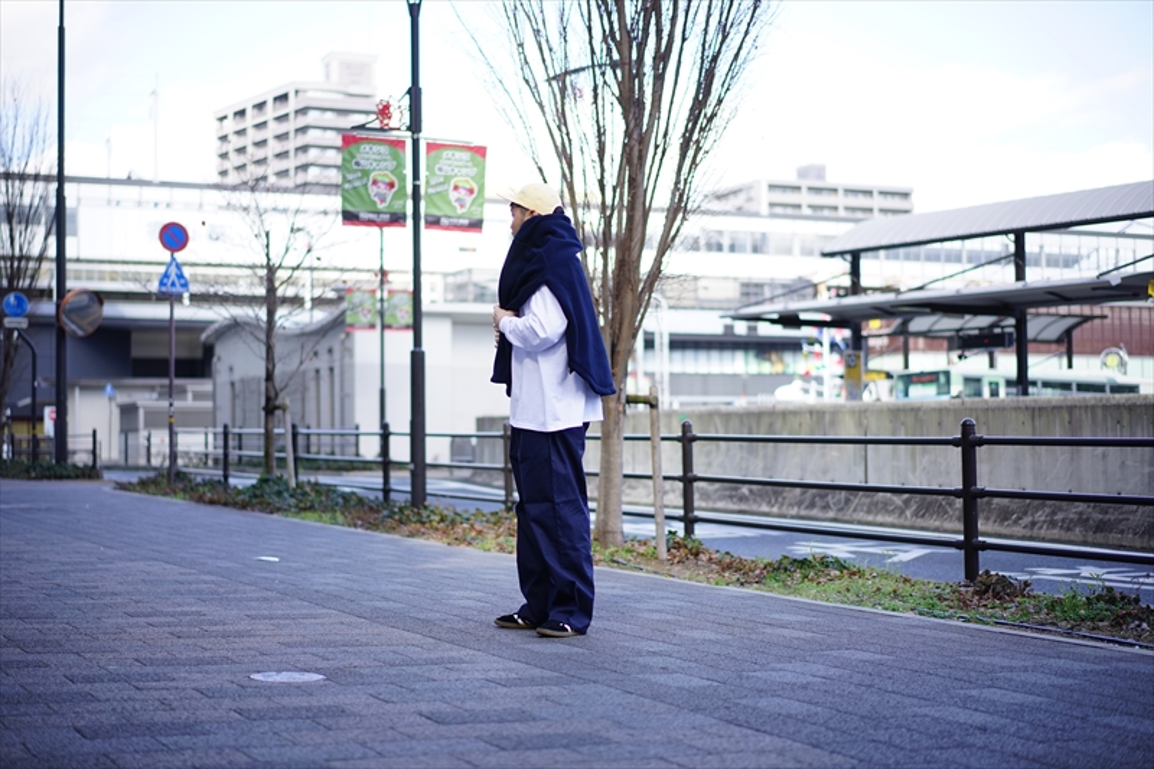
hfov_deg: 36.3
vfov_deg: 24.6
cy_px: 384
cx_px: 577
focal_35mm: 55
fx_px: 1763
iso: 100
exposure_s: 1/640
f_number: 1.8
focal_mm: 55
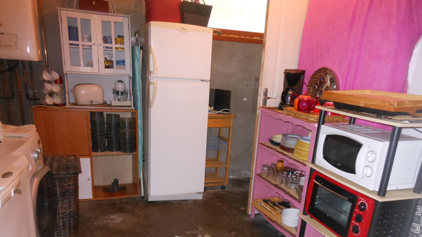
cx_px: 209
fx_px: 313
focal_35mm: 28
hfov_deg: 67.9
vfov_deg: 40.9
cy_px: 160
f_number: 3.2
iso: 400
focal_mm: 4.5
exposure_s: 1/25
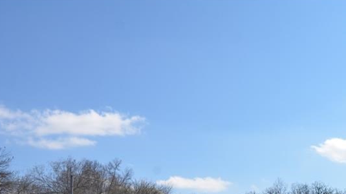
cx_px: 290
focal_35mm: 63
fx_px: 578
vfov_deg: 18.4
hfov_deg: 32.2
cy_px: 214
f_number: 9
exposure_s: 1/250
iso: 100
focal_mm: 21
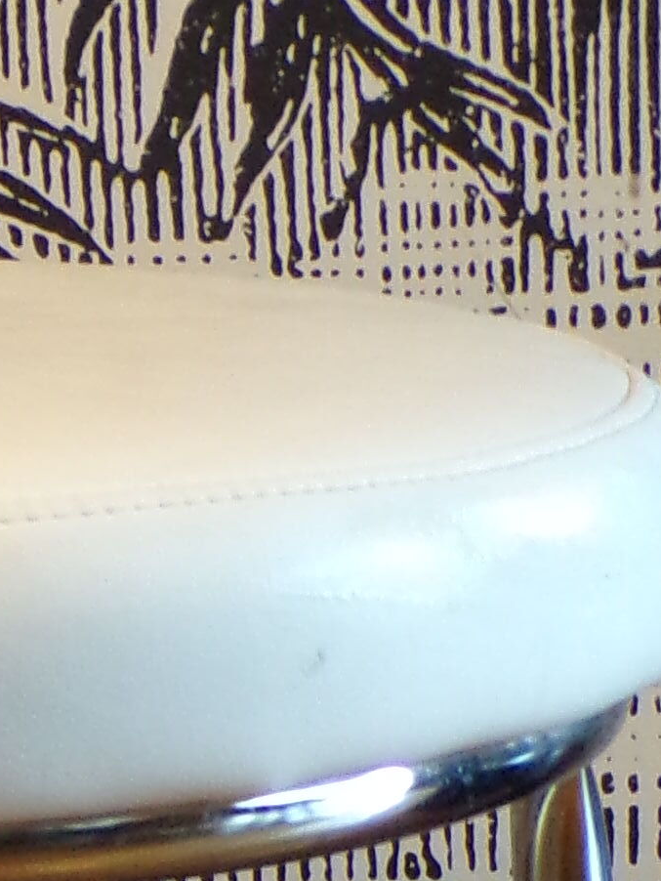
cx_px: -559
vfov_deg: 10.1
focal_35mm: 189
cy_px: 1374
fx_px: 4810
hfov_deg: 7.6
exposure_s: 1/17
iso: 206
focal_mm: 6.6
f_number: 3.3
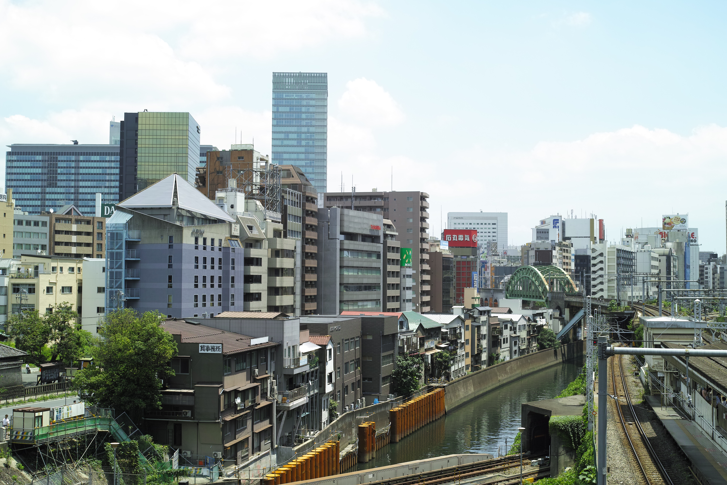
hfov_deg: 43.6
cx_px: 364
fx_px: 909
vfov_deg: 29.9
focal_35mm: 45
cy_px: 242
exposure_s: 1/200
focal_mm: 30
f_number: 8
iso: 100
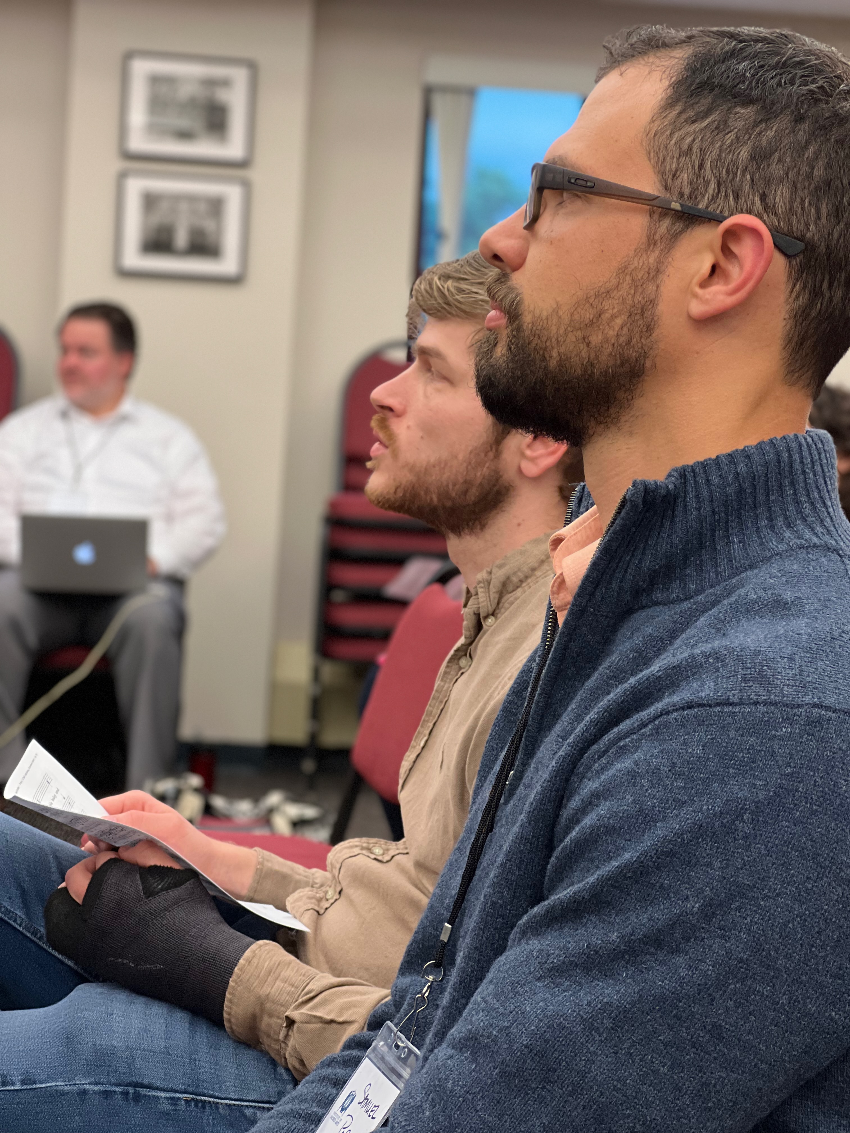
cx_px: 425
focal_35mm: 77
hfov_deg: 19.1
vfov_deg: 25.3
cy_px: 566
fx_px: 2521
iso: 250
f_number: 2.8
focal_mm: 9
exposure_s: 1/40
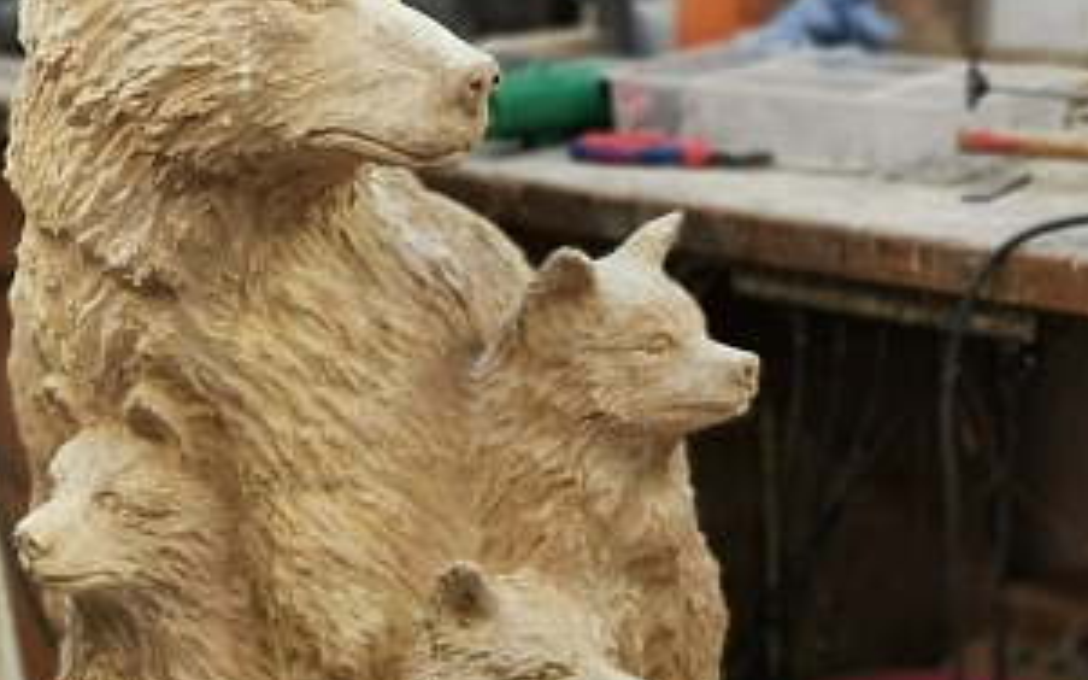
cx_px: 454
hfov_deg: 17.7
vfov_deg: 11.0
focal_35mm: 118
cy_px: 568
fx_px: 3498
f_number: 0.95
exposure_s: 1/100
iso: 50
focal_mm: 5.56
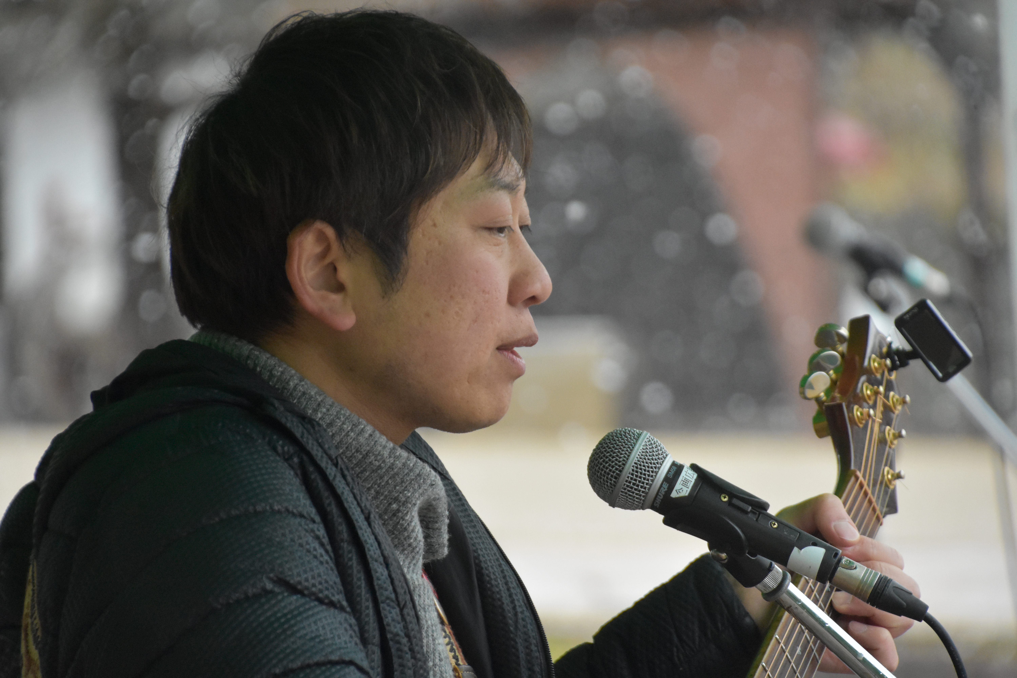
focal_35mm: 315
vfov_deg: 4.4
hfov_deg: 6.5
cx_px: 508
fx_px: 8898
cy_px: 339
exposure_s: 1/1000
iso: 4000
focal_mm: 210
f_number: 6.3
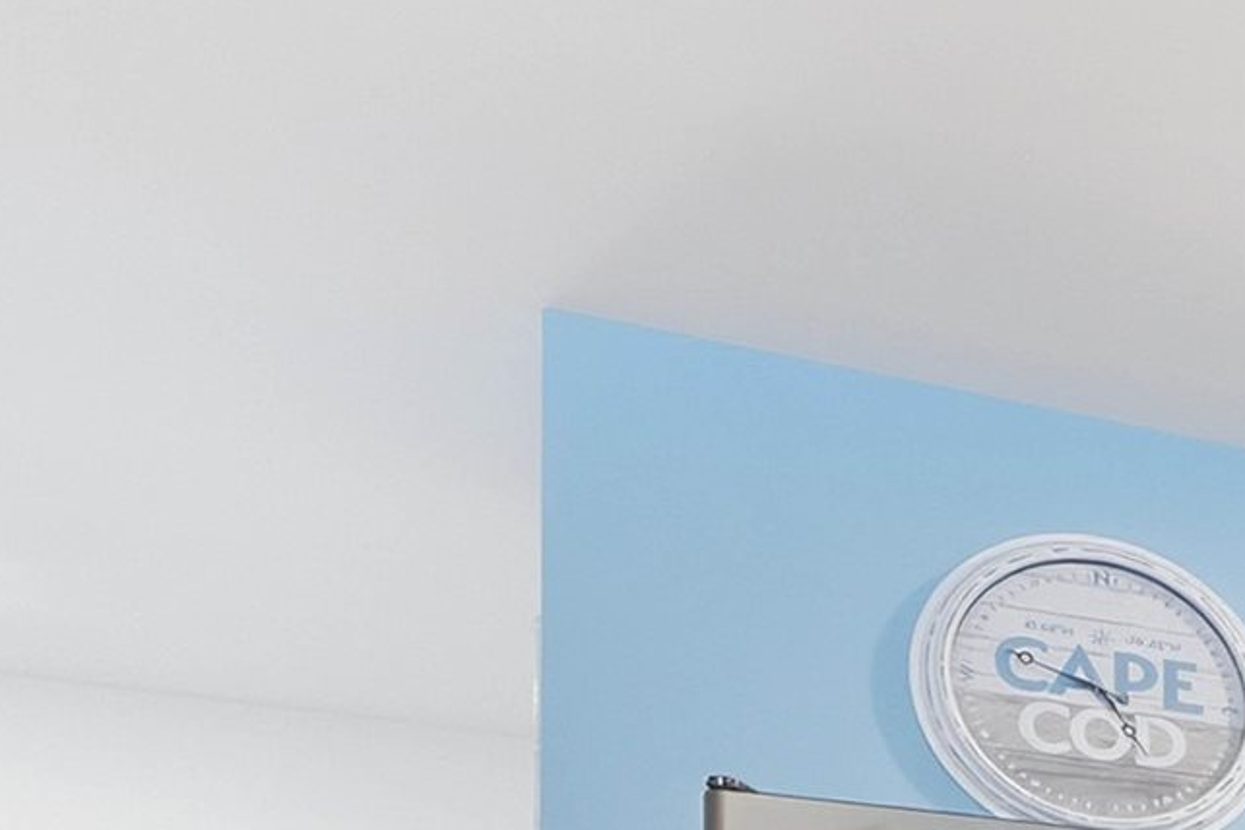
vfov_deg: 16.4
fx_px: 2317
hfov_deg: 17.7
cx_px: 2639
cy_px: 1575
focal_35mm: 67
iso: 400
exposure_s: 1/50
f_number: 14
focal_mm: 14
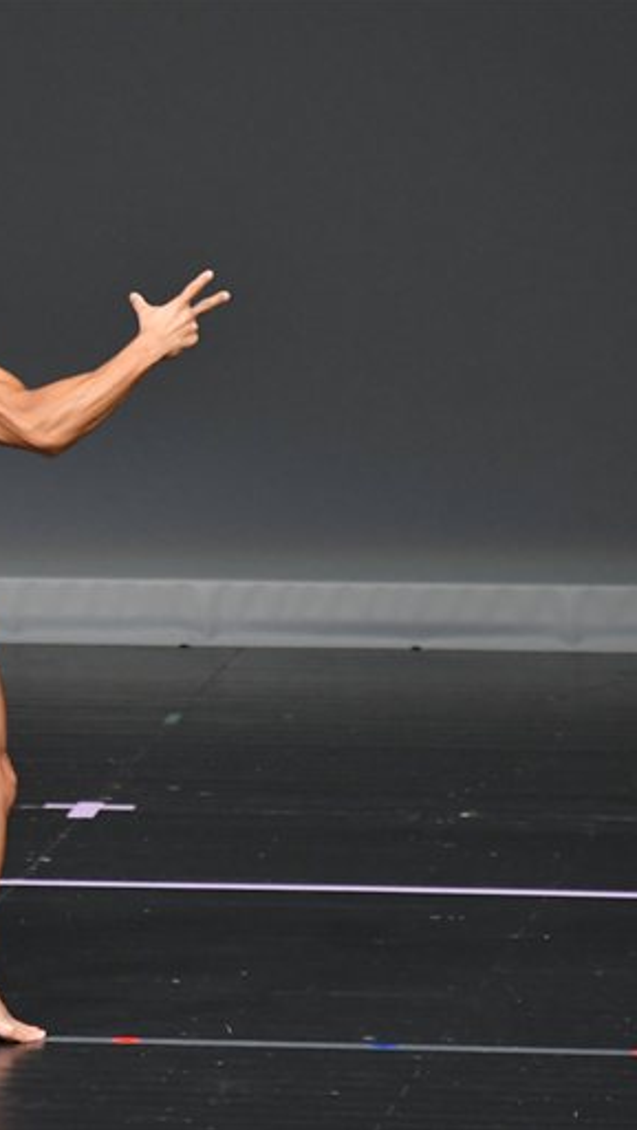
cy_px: 564
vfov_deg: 3.6
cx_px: -91
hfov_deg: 2.1
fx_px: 17786
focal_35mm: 593
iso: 4000
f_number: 5.6
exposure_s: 1/400
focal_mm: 250
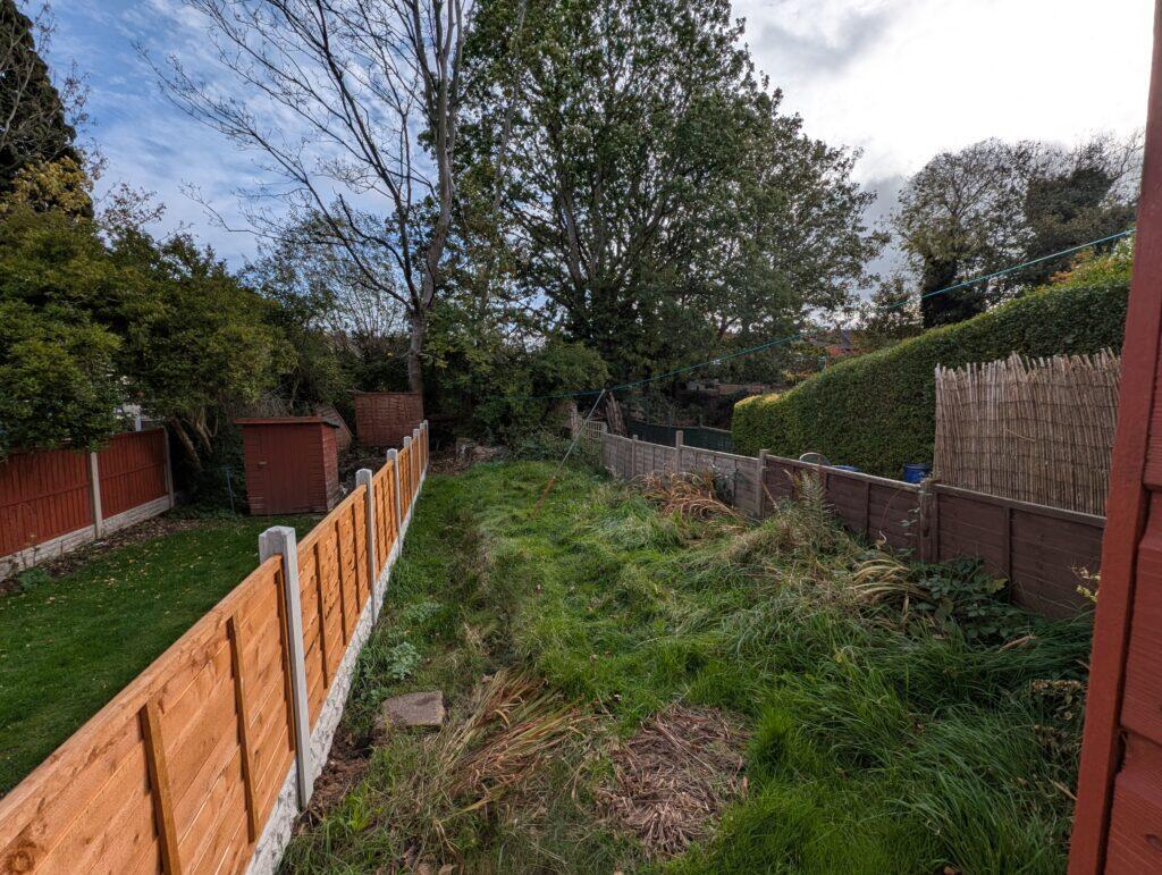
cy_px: 438
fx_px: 437
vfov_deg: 90.1
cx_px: 581
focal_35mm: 13
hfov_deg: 106.1
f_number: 2.2
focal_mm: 1.95
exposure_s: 1/2519
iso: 49
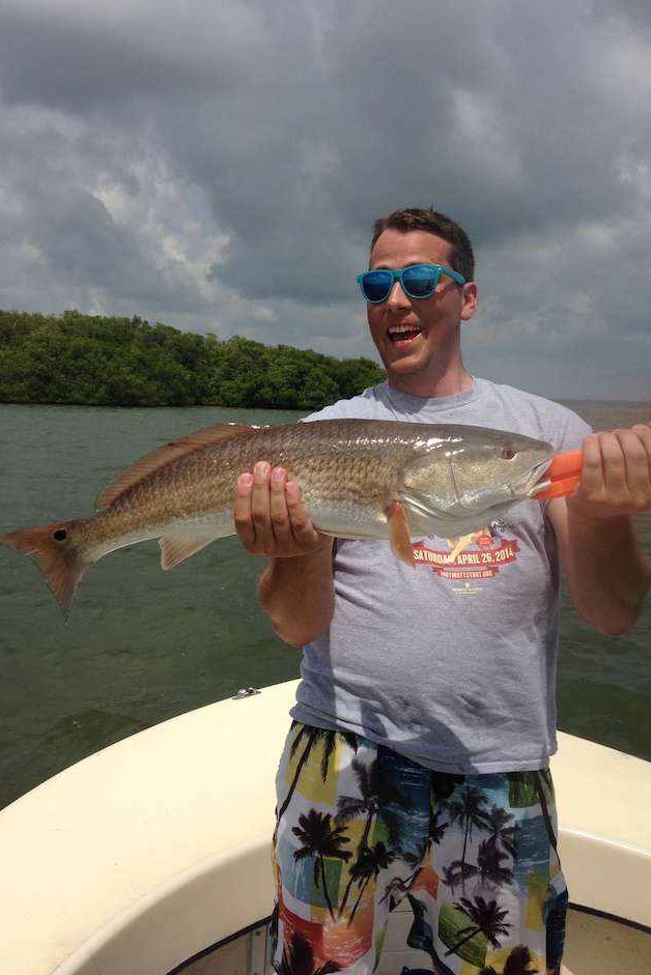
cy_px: 484
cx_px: 296
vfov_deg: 54.4
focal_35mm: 35
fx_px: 949
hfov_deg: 37.8
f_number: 2.4
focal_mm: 4.12
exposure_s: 1/4525
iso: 50
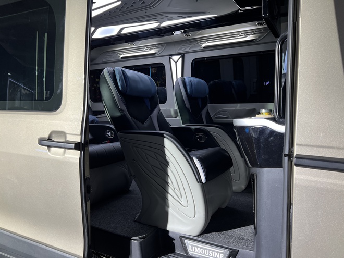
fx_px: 258
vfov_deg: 53.1
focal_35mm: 26
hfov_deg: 67.3
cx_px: 172
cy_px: 129
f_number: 1.5
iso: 80
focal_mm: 5.7
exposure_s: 1/110
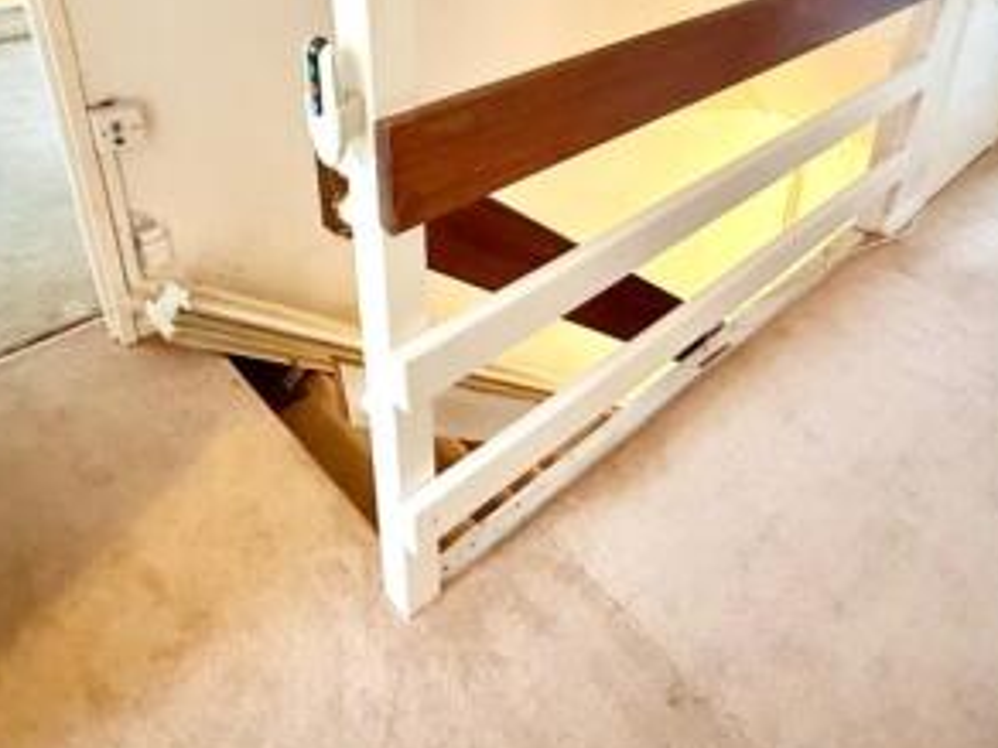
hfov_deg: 63.2
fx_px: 807
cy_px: 118
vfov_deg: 46.3
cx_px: 569
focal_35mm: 28
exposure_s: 1/33
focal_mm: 2.22
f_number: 2.2
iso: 1000
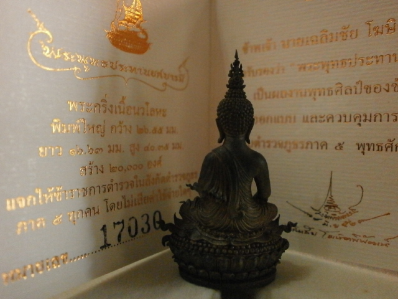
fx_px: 368
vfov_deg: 44.2
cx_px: 199
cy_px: 150
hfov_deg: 56.8
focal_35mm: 32
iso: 800
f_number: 3.1
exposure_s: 1/80
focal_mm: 5.8
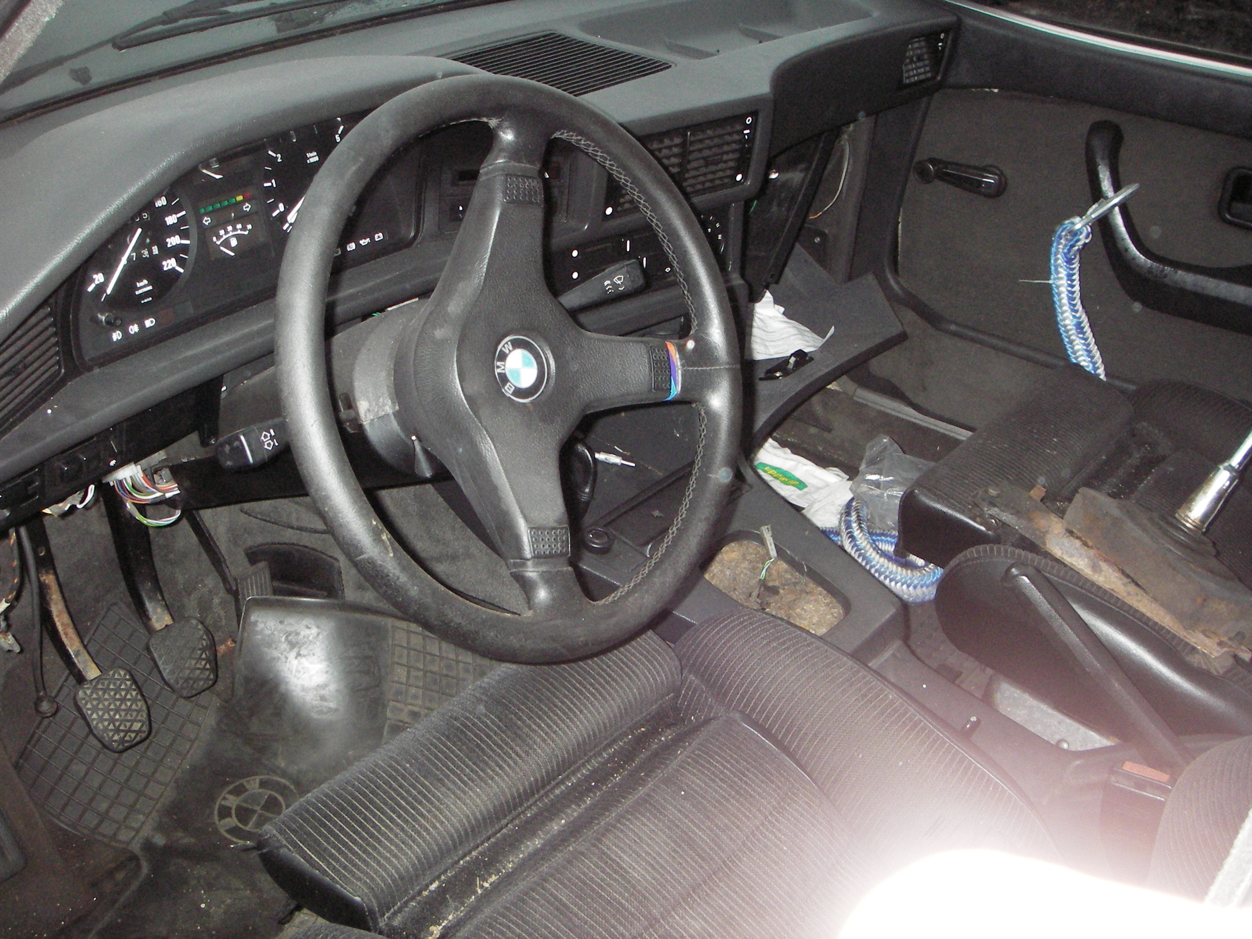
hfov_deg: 49.0
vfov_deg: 37.7
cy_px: 470
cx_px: 626
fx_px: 1374
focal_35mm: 38
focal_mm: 6.3
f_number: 3.3
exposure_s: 1/30
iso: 200
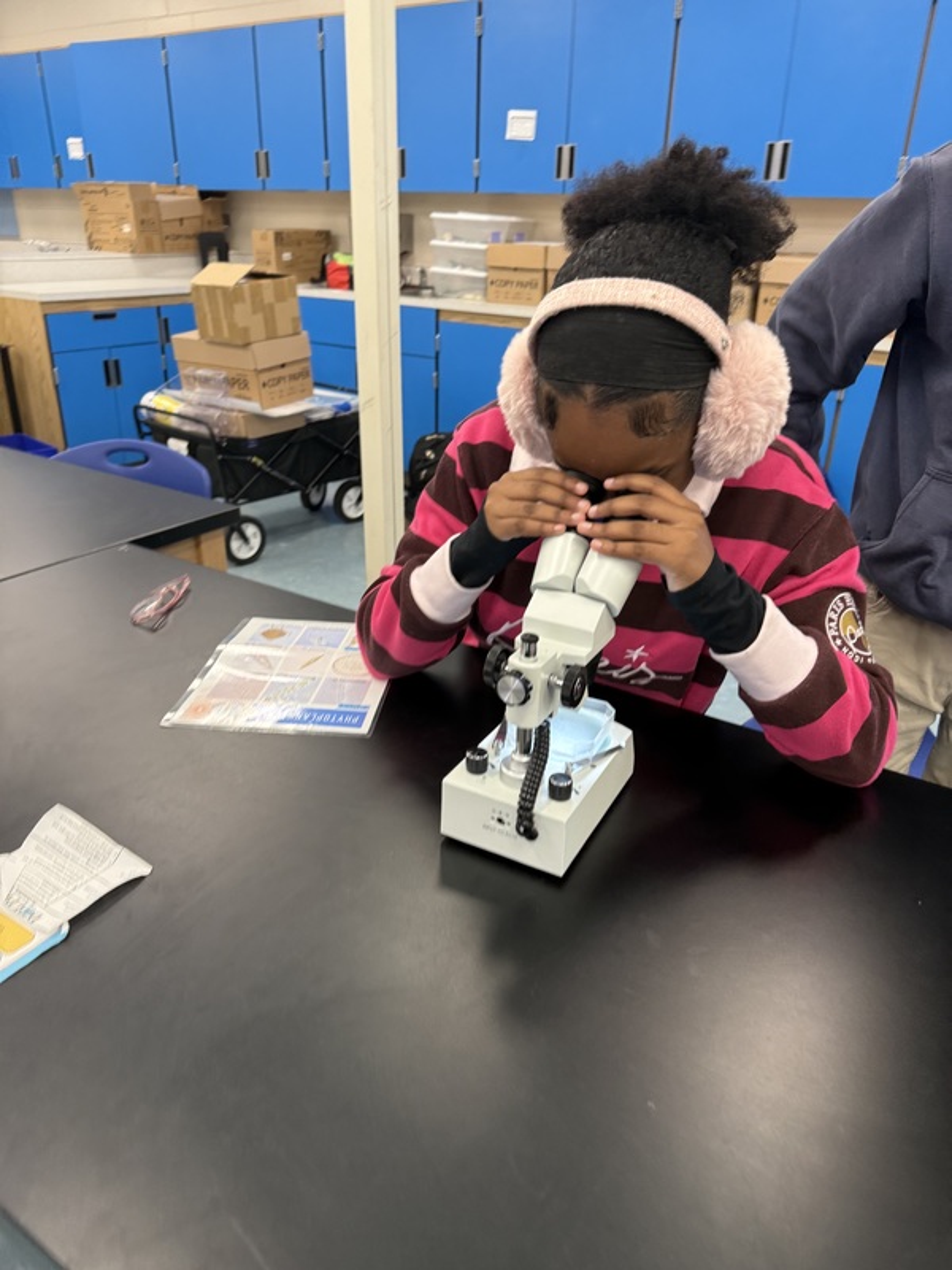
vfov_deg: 71.6
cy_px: 635
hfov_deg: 56.8
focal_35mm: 24
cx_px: 476
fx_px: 880
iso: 200
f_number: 1.78
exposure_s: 1/81
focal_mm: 6.76
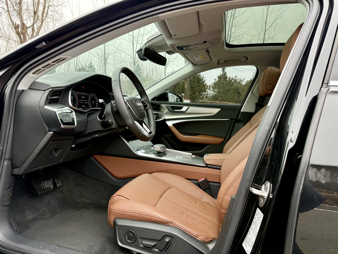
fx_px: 234
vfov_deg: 56.8
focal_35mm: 24
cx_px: 169
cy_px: 127
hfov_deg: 71.6
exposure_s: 1/234
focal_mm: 6.76
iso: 160
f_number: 1.78
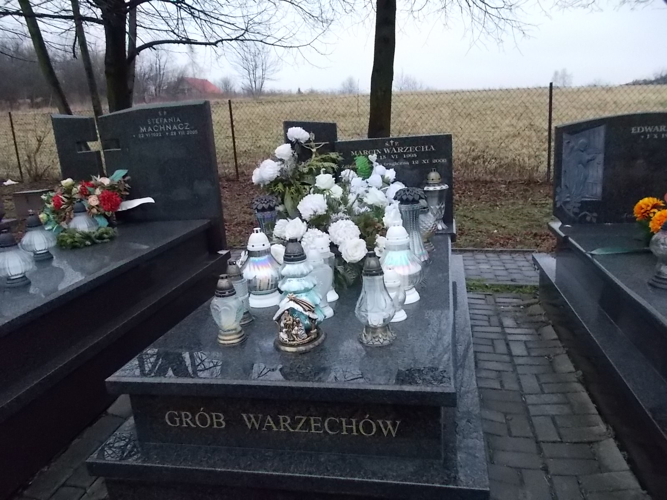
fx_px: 501
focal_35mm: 26
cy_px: 250
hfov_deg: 67.3
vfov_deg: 53.1
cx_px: 334
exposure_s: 1/100
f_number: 3.2
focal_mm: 4.6
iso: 400
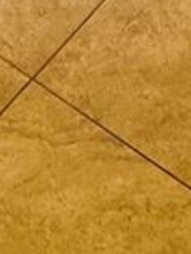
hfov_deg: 13.8
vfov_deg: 11.2
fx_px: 786
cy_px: -510
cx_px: 44
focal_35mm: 107
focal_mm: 2.22
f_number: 2.2
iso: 320
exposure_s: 1/99
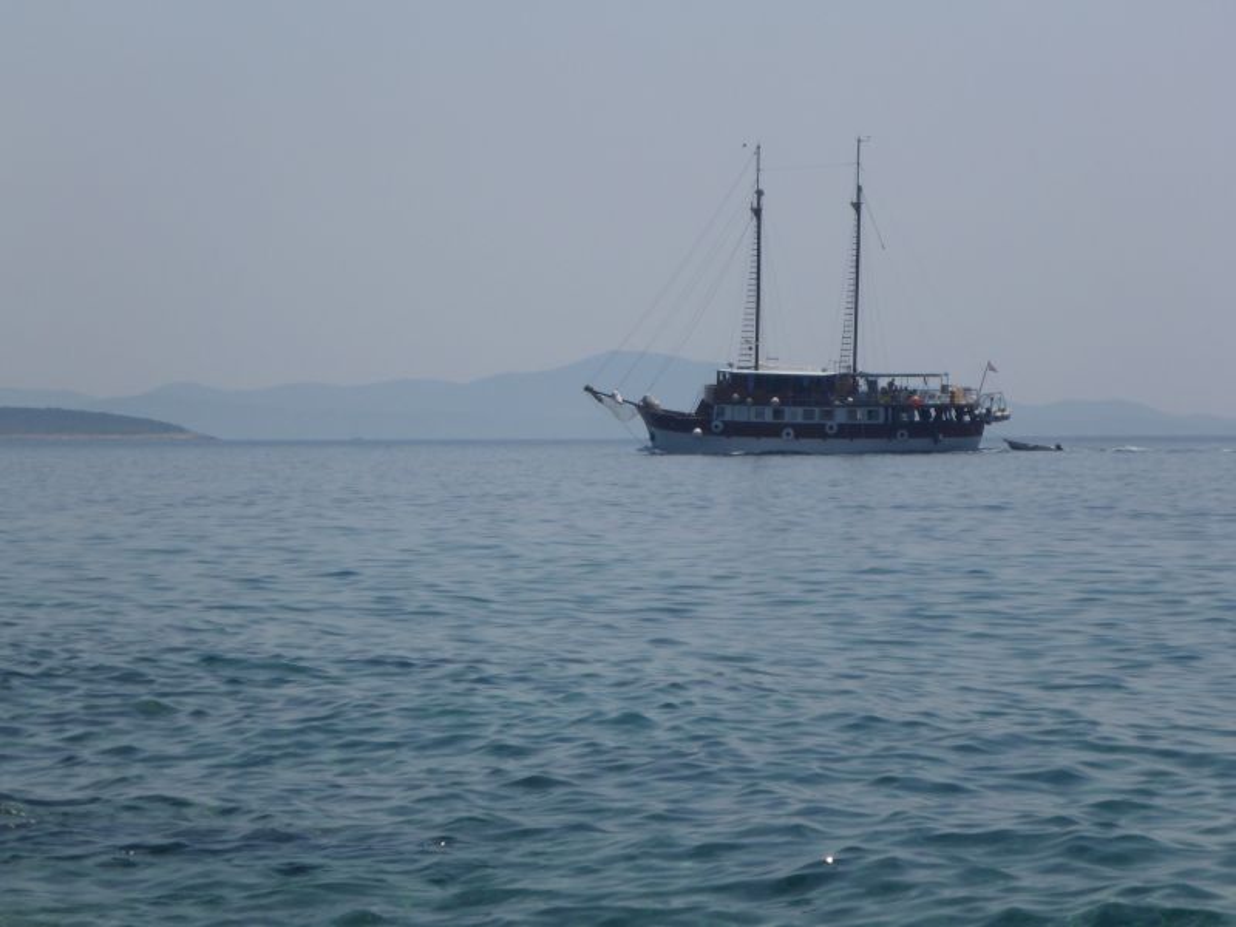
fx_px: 5035
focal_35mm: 141
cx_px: 618
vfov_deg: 10.5
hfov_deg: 14.0
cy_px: 464
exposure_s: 1/1000
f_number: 5.9
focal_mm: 22.8
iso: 100
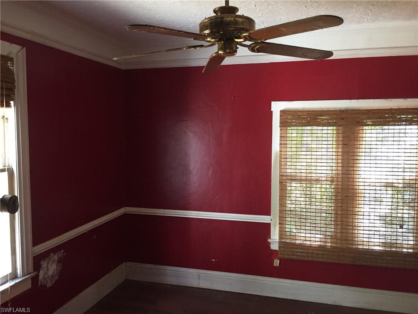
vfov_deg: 48.2
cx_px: 209
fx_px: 350
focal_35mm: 29
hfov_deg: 61.7
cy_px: 157
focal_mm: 4.15
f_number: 2.2
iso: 200
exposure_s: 1/30
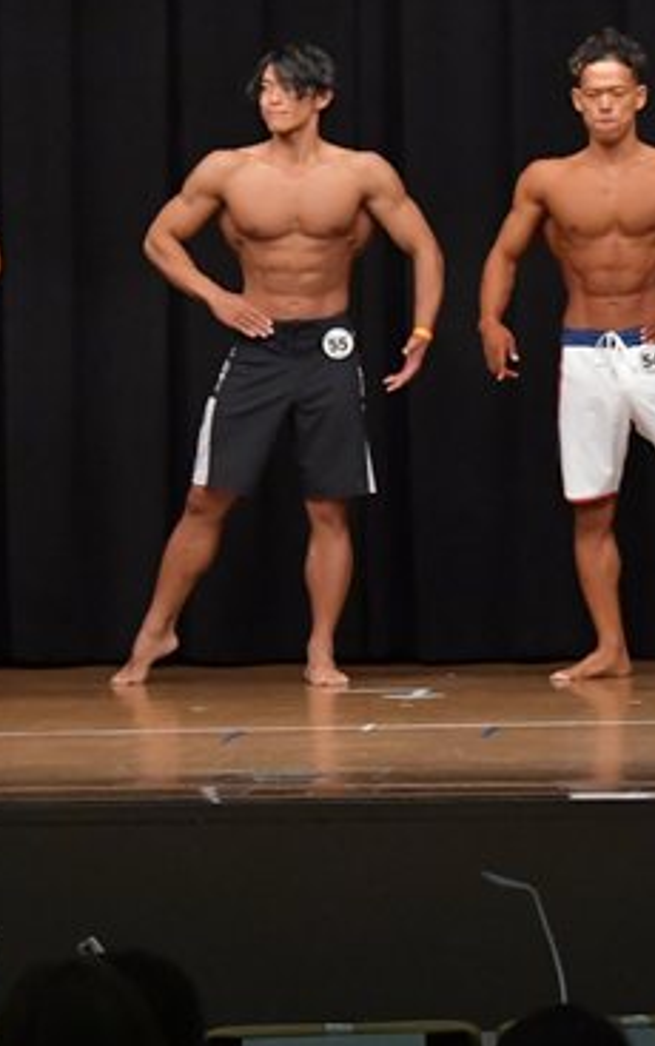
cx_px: 355
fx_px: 7782
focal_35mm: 273
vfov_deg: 7.7
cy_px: 356
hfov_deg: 4.8
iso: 6400
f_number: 5.6
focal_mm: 85
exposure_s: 1/400
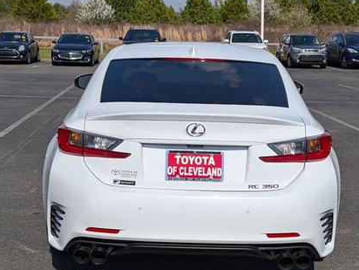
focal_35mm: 60
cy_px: 155
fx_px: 622
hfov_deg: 32.2
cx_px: 175
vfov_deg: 24.4
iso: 26
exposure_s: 1/5000
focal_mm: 6.9
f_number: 1.68
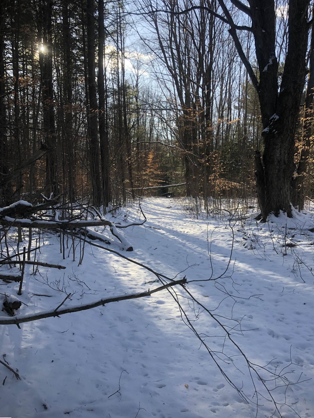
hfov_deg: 48.2
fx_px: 351
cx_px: 162
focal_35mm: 29
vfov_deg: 61.7
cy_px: 212
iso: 20
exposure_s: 1/333
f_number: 1.8
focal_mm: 3.99
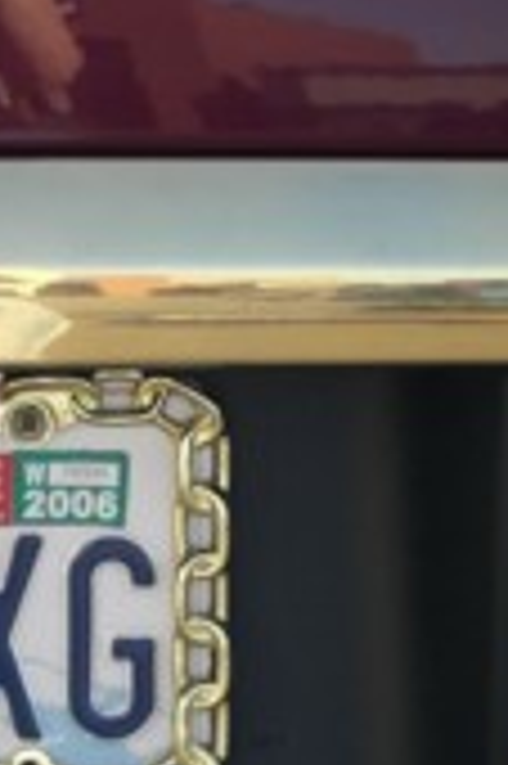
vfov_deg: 8.2
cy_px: 598
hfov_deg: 5.4
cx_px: -220
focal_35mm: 251
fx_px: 5323
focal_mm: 18.9
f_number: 5.4
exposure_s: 1/80
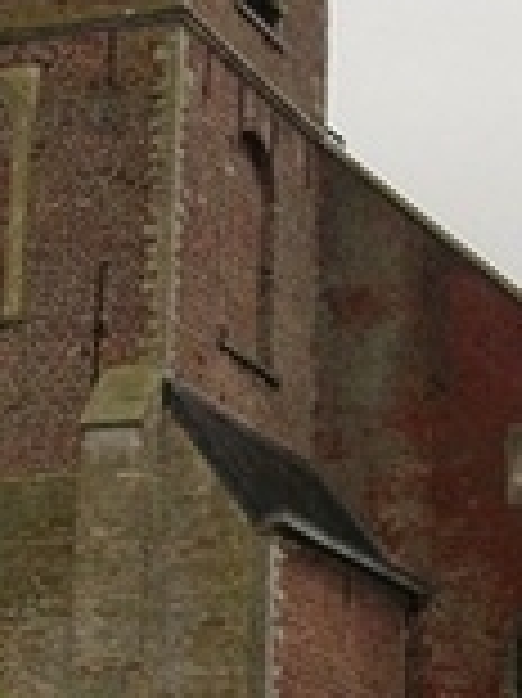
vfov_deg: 15.9
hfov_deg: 11.9
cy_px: 203
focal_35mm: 124
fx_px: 2497
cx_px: 148
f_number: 2.9
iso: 80
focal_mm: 5.7
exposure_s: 1/200
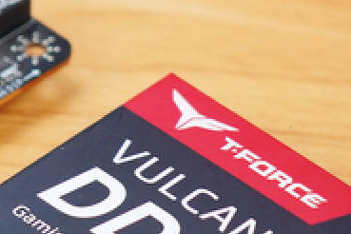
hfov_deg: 4.6
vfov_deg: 3.1
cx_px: -412
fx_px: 4319
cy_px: 117
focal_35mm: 443
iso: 640
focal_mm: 101
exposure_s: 1/100
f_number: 4
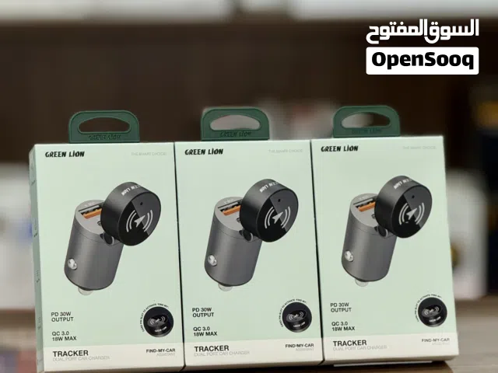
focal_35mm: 120
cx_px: 249
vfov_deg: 12.3
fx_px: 1726
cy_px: 186
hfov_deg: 16.4
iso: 80
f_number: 2.8
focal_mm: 15.66
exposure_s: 1/100
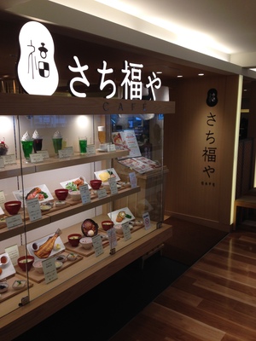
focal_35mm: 33
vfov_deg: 55.4
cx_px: 128
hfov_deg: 42.9
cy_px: 170
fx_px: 325
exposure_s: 1/120
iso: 64
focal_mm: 4.12
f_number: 2.4
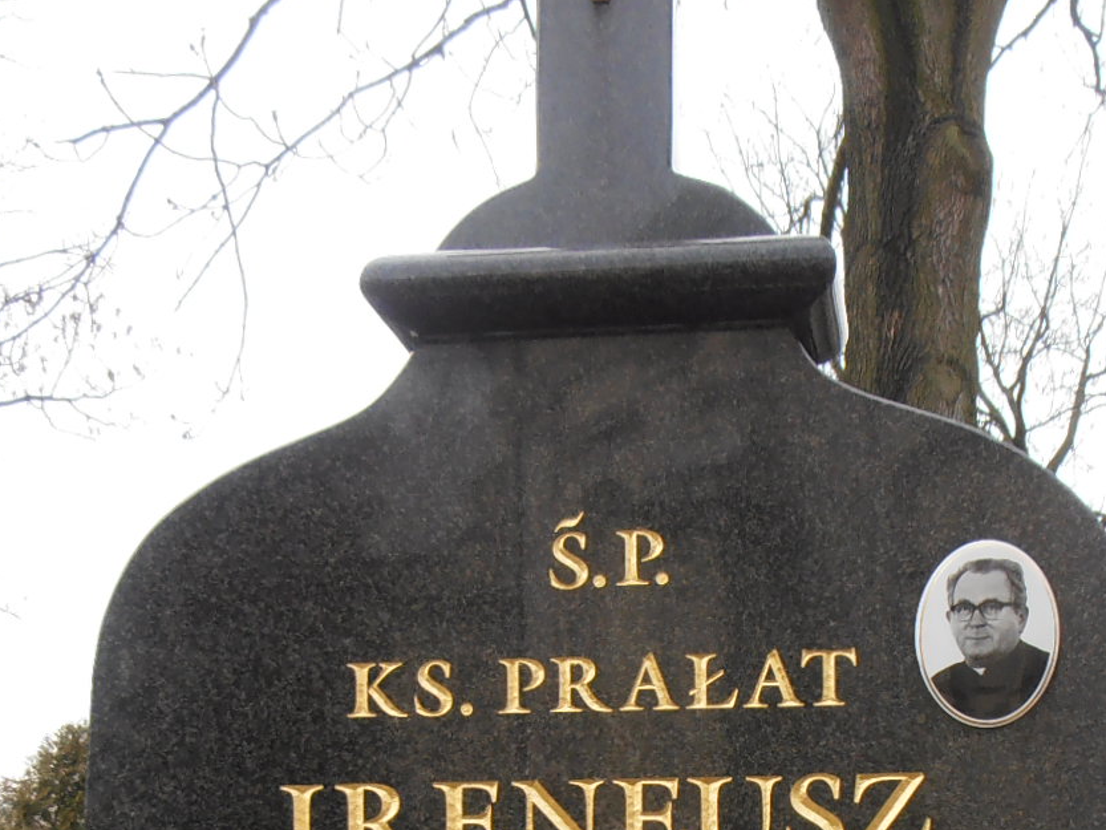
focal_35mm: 59
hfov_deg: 32.4
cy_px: 1017
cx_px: 749
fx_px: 1885
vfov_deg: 22.7
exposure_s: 1/400
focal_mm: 4.2
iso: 80
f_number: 3
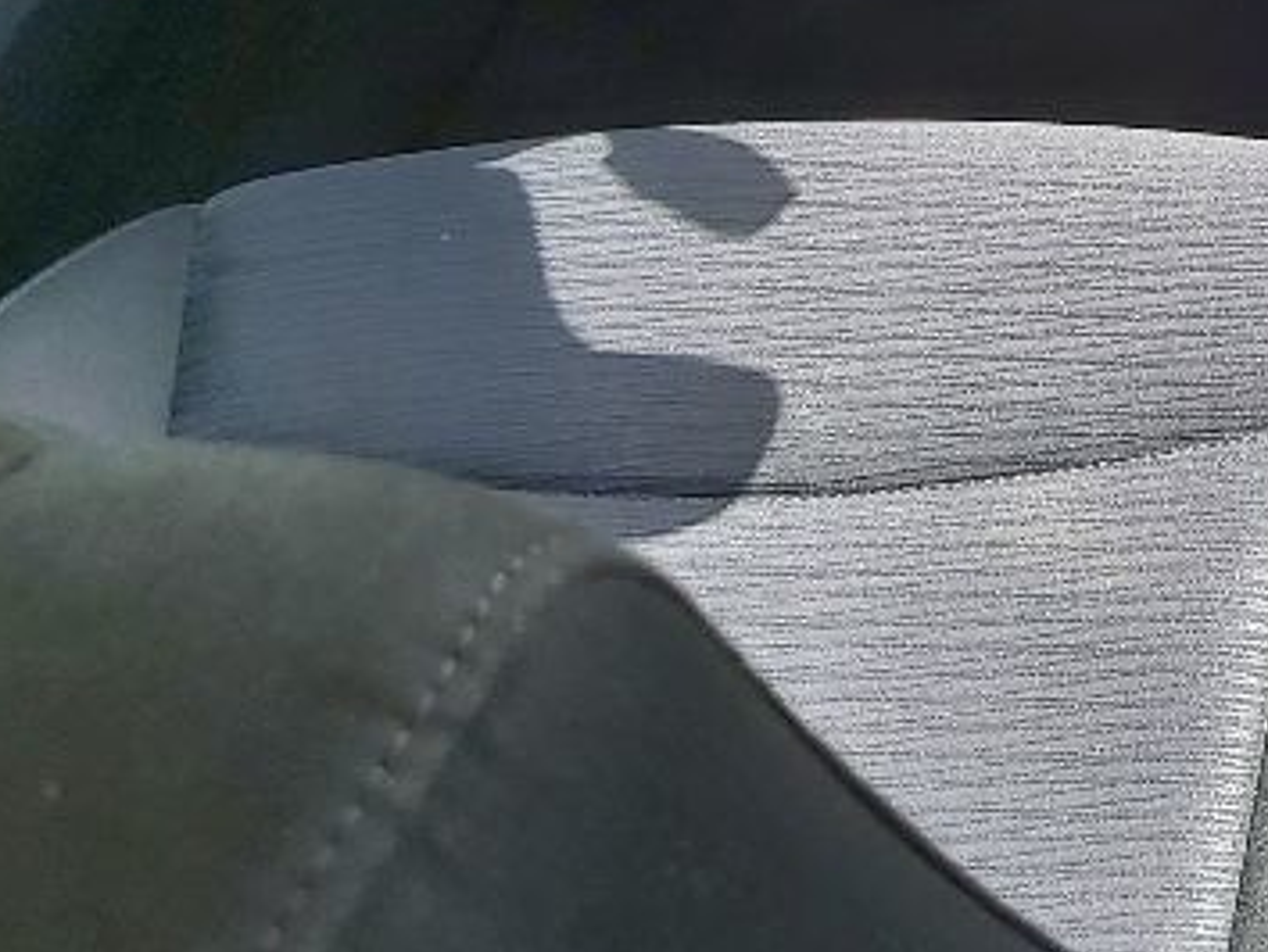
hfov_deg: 18.4
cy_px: -447
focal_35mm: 94
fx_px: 3446
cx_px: 1931
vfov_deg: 14.7
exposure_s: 1/308
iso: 64
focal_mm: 3.92
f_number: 1.7
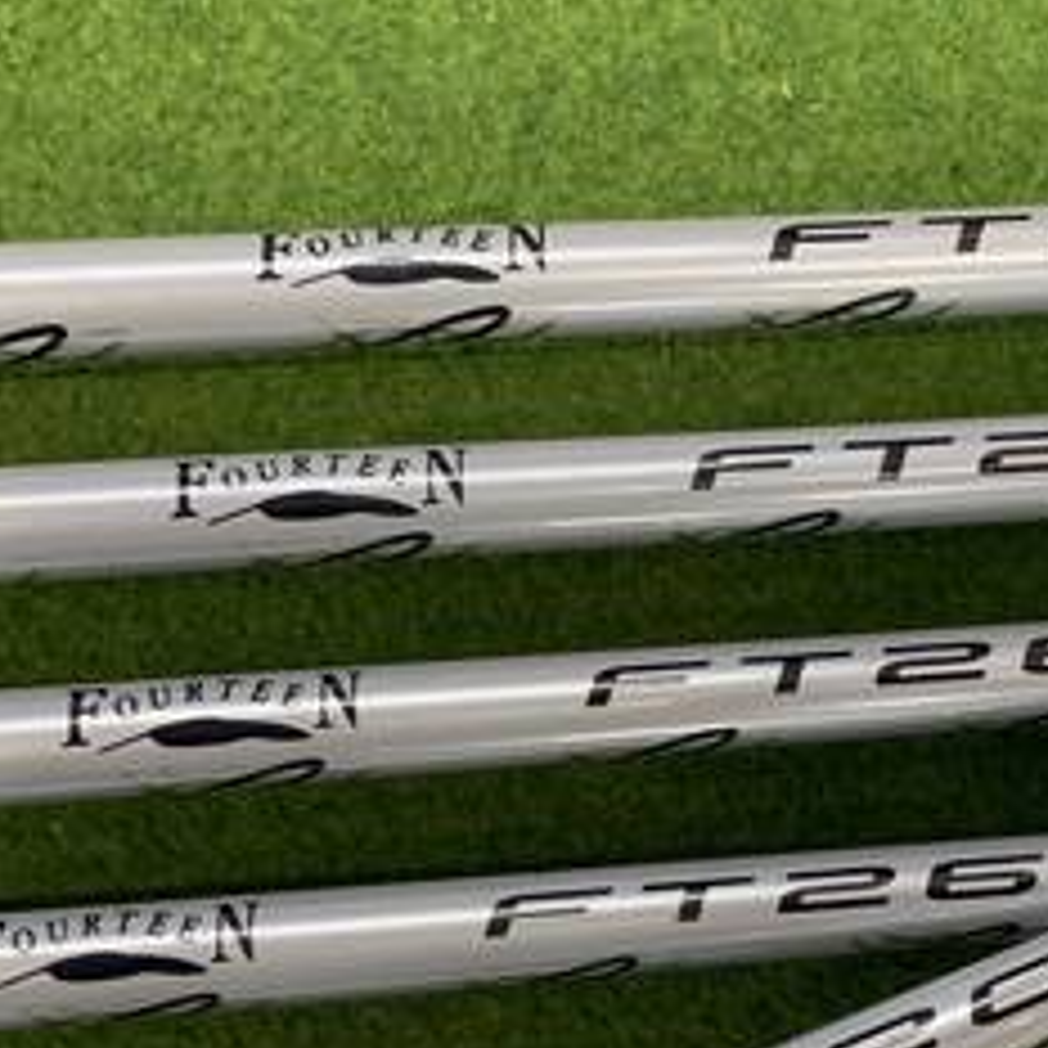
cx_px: 931
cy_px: 742
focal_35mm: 63
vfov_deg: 27.0
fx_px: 2158
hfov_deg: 26.4
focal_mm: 4.25
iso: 250
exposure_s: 1/60
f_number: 1.8
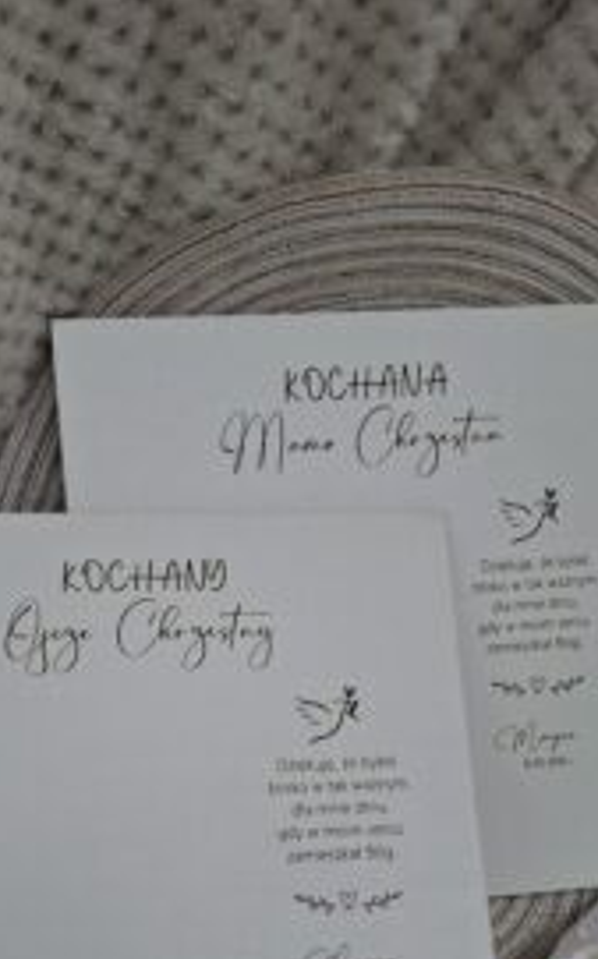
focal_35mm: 36
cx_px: 226
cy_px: 701
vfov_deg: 52.1
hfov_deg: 35.1
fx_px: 940
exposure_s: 1/156
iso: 50
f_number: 1.8
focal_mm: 5.54
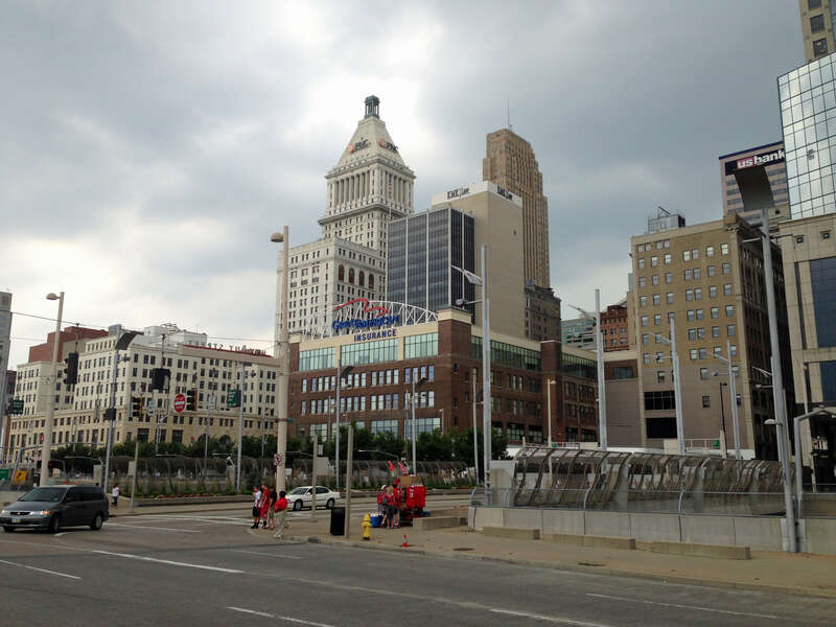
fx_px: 797
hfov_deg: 55.4
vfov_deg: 42.9
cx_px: 418
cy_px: 314
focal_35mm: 33
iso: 50
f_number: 2.4
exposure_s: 1/809
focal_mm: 4.13
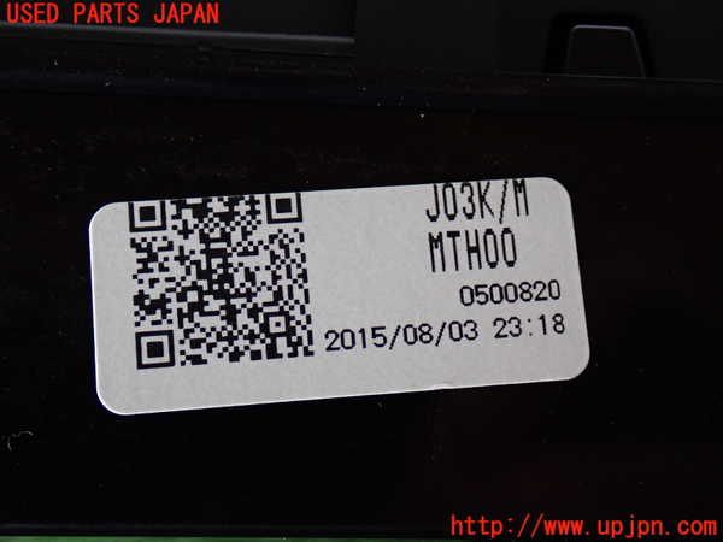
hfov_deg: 33.2
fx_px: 1211
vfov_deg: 25.2
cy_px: 271
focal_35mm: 58
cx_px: 362
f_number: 3.5
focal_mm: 10.35
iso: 320
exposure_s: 1/60
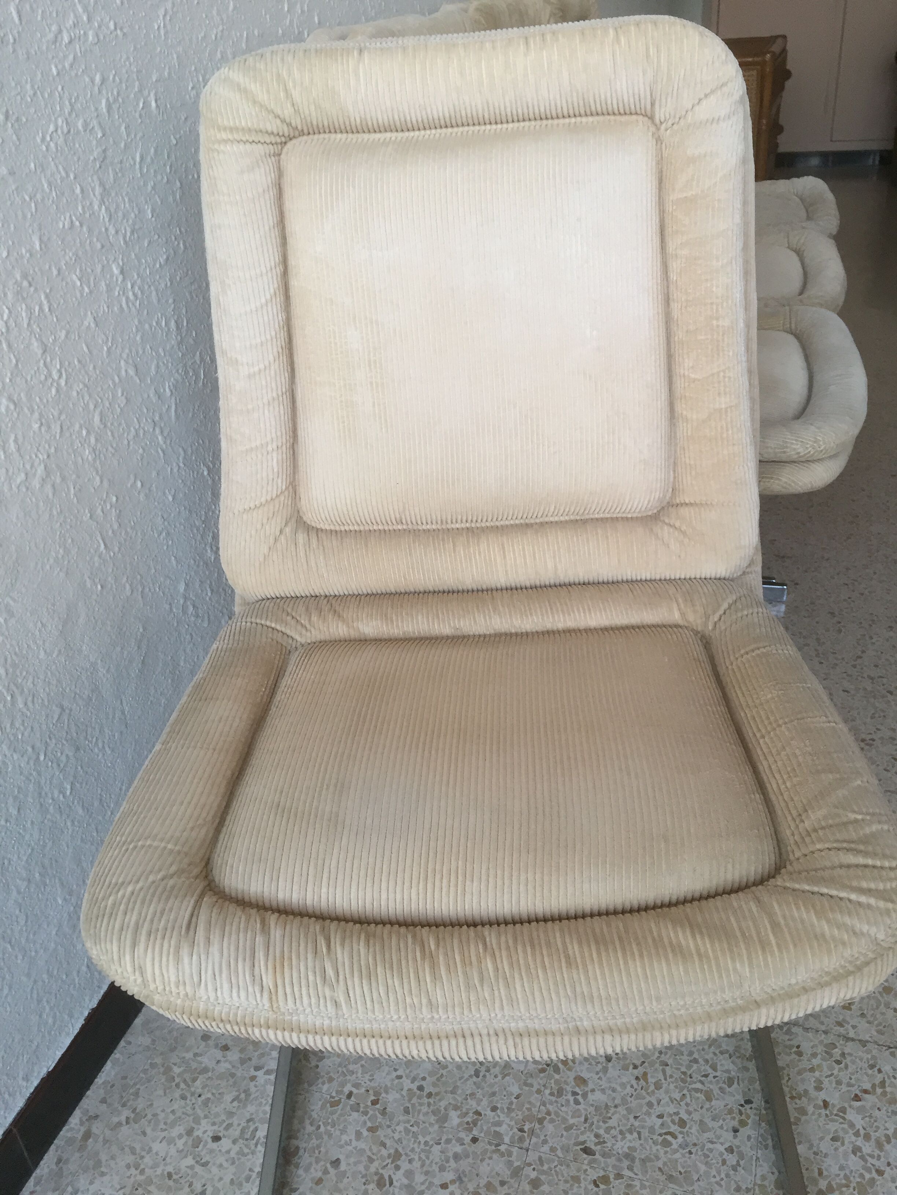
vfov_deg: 61.7
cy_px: 598
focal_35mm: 29
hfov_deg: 48.2
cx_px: 448
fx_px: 1002
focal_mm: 4.15
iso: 100
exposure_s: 1/33
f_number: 2.2
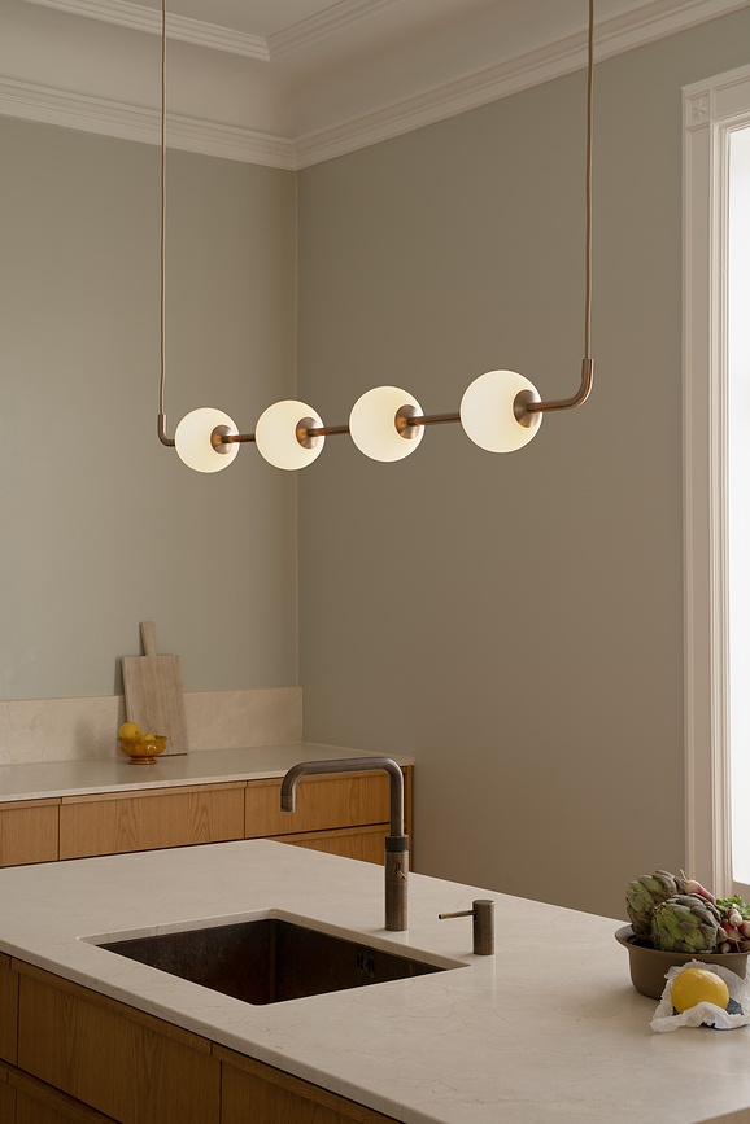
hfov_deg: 26.5
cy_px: 562
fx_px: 1594
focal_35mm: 51
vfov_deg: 38.9
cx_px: 375
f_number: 11
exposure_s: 1/10
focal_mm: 51
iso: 200
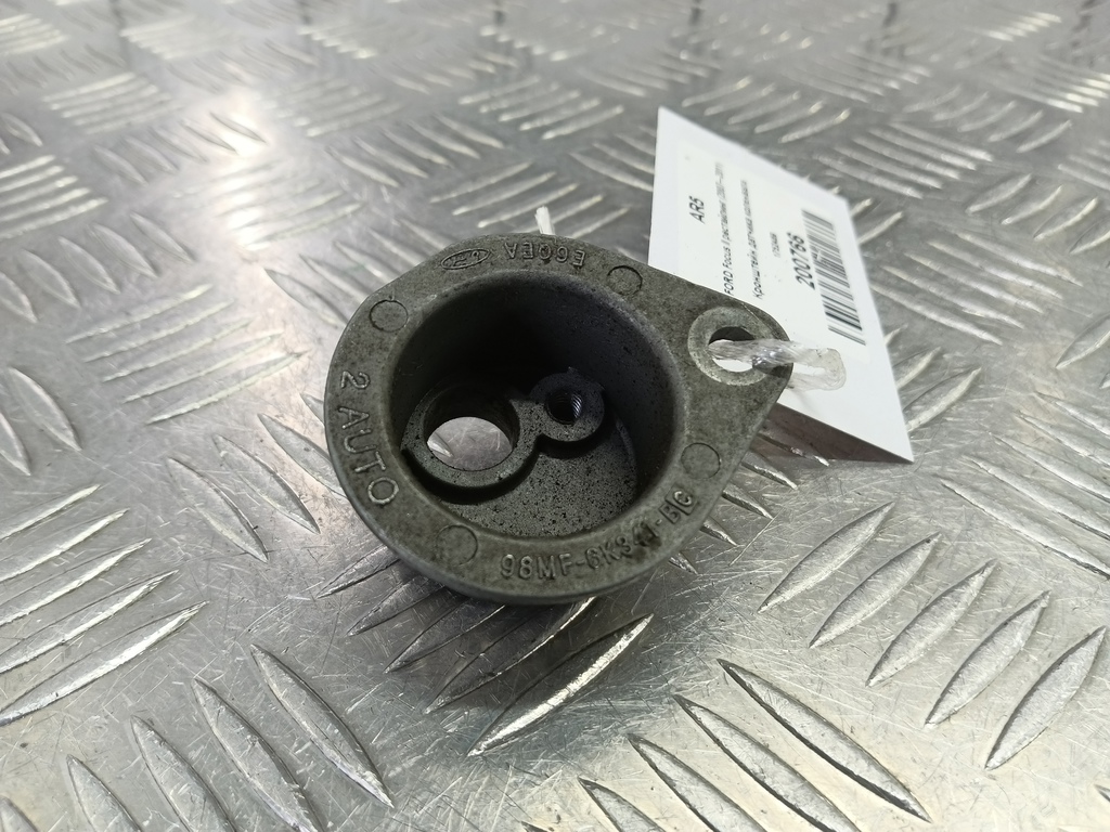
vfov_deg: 58.9
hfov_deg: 73.9
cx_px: 555
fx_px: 738
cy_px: 416
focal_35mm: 23
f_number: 1.6
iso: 127
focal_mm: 4.11
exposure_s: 1/50
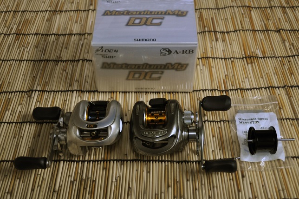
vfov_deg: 29.8
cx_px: 150
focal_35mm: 45
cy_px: 100
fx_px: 373
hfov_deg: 43.6
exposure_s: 1/60
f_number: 4.5
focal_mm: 30
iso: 800
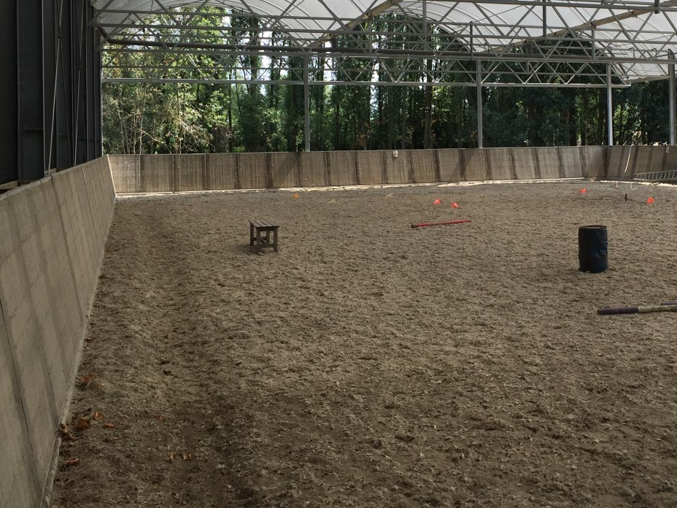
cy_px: 131
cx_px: 498
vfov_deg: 31.6
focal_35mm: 45
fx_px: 880
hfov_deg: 41.0
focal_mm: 4.15
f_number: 2.2
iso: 32
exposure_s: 1/670
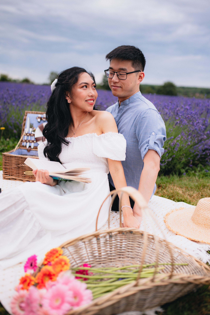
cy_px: 158
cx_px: 105
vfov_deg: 54.4
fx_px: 306
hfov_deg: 37.9
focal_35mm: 35
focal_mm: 35
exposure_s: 1/2500
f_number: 1.4
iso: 100
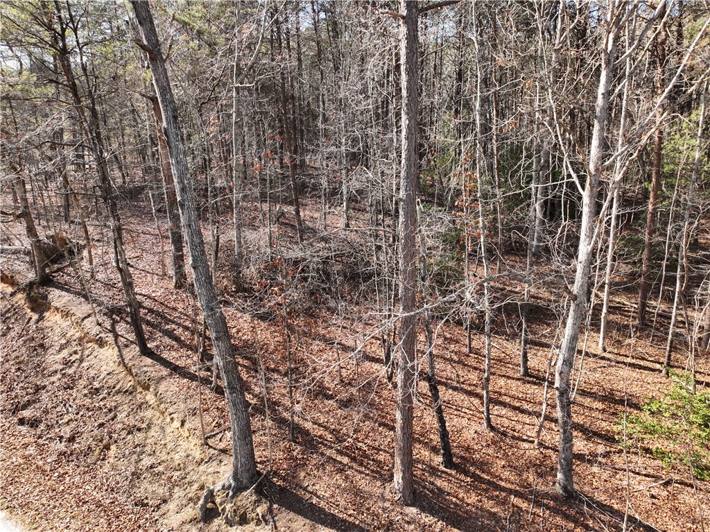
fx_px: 492
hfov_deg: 71.6
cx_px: 355
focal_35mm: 24
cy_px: 266
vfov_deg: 56.8
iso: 100
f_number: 2.8
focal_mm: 12.29
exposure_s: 1/50
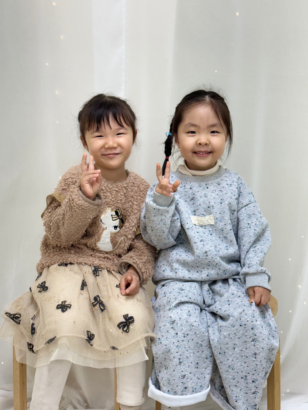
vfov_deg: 39.7
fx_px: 569
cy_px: 205
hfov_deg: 30.3
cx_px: 154
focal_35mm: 48
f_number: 1.78
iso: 100
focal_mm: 6.76
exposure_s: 1/174
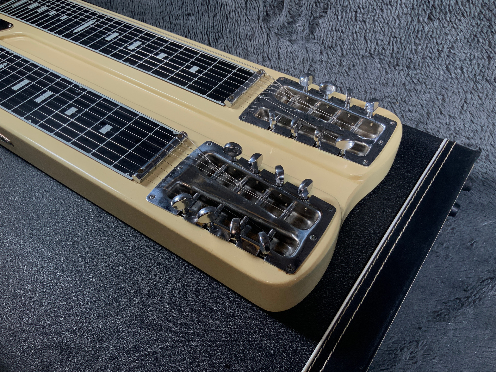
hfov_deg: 61.7
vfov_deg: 48.2
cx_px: 248
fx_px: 416
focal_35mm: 29
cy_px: 186
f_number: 1.8
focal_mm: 3
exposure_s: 1/156
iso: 16
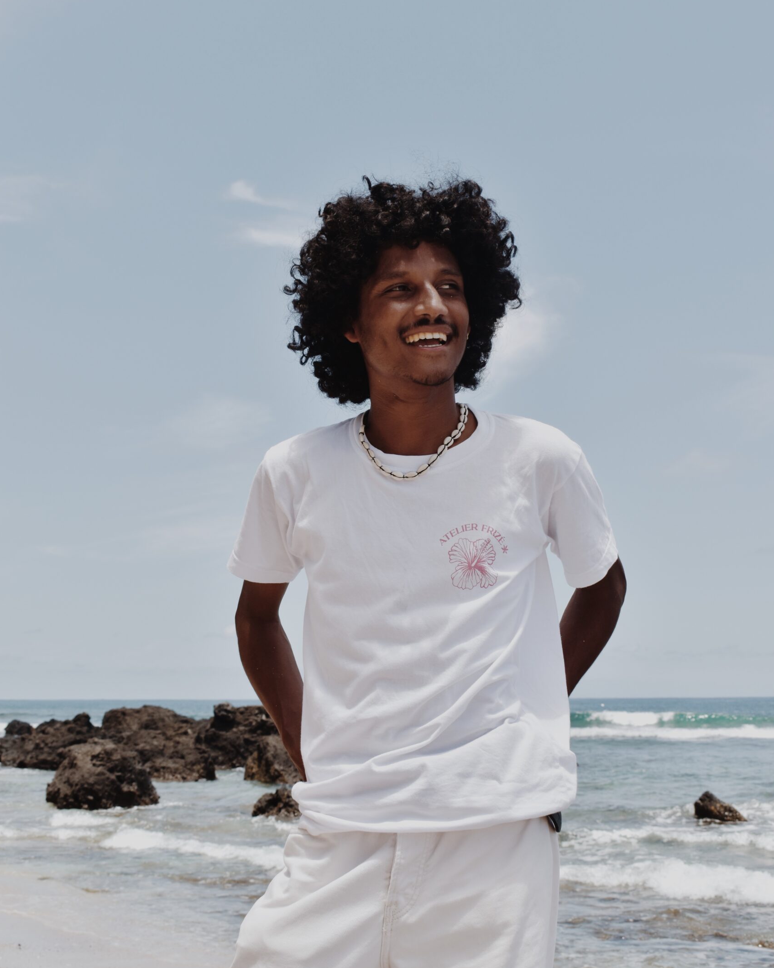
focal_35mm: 51
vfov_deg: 36.7
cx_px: 388
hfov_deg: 29.7
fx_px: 1460
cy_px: 484
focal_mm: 30
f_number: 10
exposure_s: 1/400
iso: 200
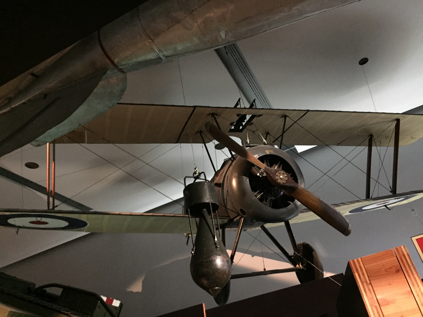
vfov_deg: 48.2
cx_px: 212
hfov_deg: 61.7
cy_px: 158
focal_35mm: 29
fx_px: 354
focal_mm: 4.15
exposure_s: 1/17
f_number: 2.2
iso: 800
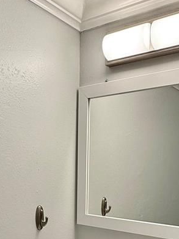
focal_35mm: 43
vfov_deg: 40.0
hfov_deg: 33.6
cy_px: 224
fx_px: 297
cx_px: 86
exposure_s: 1/120
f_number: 2.2
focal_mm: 2.22
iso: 64
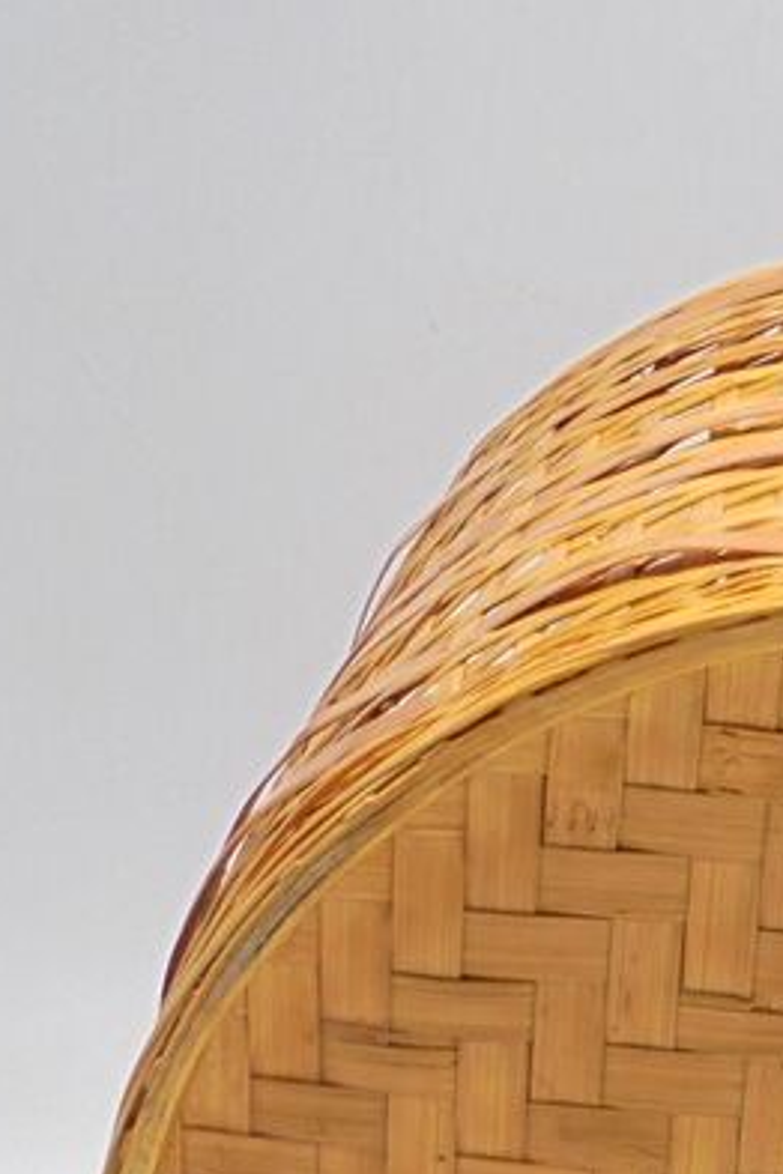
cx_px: 922
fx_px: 2251
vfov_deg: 27.7
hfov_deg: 18.7
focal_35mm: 69
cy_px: 1147
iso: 100
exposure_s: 1/50
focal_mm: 5.3
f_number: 3.7
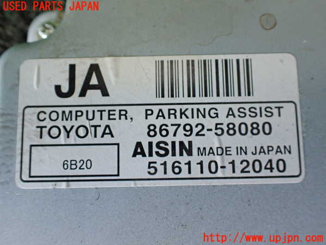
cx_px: 163
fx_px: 283
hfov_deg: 60.0
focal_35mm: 30
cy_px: 122
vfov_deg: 46.8
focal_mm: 5.4
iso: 640
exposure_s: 1/125
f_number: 2.3
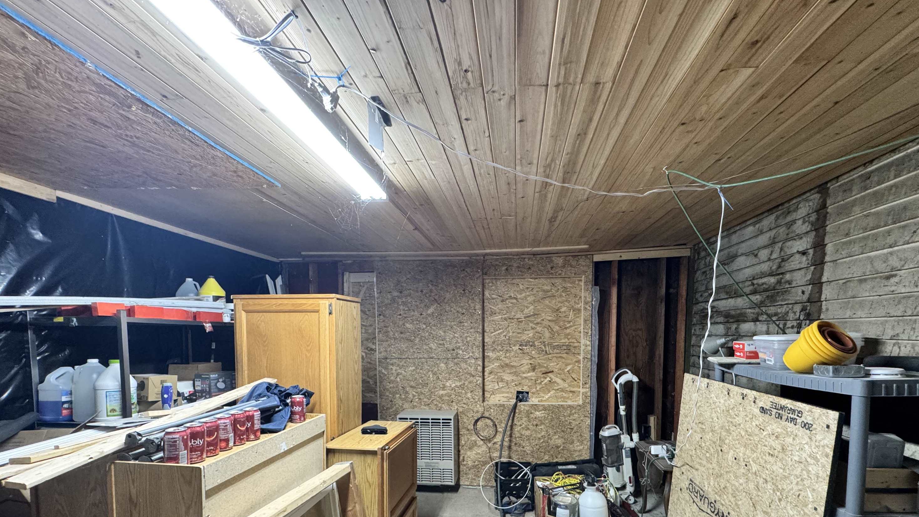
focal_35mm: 16
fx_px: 390
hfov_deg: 99.3
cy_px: 359
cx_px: 476
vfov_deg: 64.7
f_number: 2.2
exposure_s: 1/60
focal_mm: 2.22
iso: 500
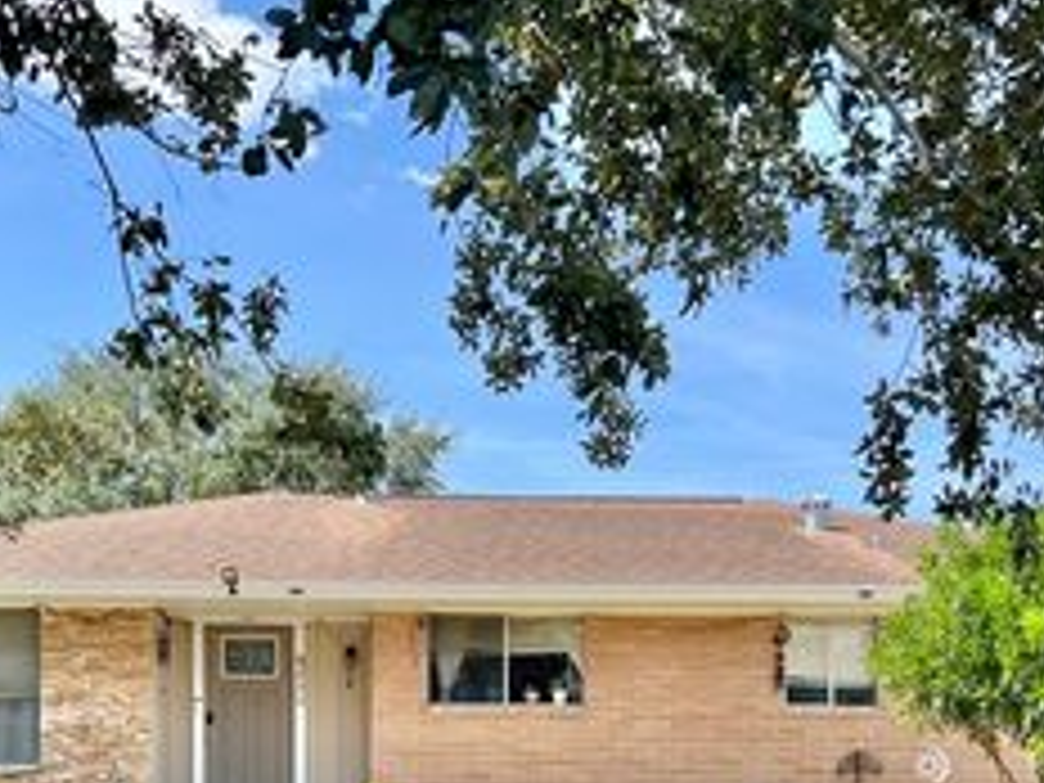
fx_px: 1689
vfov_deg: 24.7
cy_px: 812
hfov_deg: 34.3
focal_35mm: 56
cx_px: 536
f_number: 1.5
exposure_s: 1/2353
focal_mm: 5.7
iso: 50
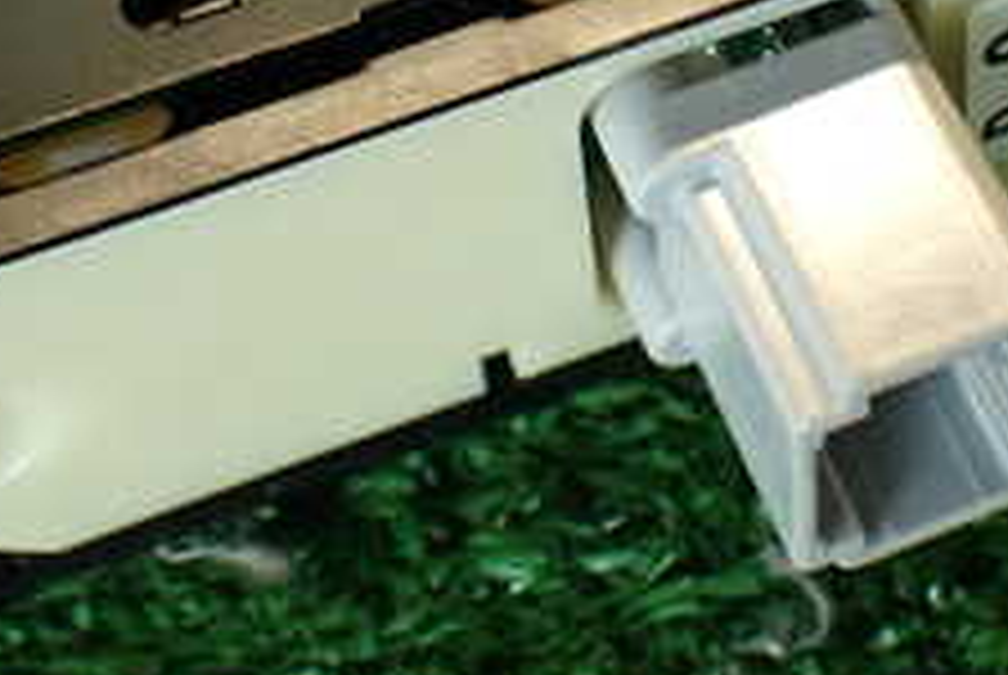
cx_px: 630
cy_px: -14
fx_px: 2495
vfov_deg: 15.1
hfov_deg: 22.8
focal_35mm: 89
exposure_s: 1/40
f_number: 2.4
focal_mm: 5.79
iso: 200
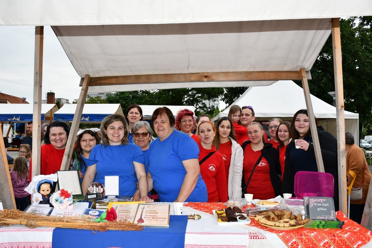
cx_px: 186
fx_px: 310
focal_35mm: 30
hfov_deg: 61.9
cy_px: 124
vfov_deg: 43.6
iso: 100
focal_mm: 20
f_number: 5
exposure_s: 1/250
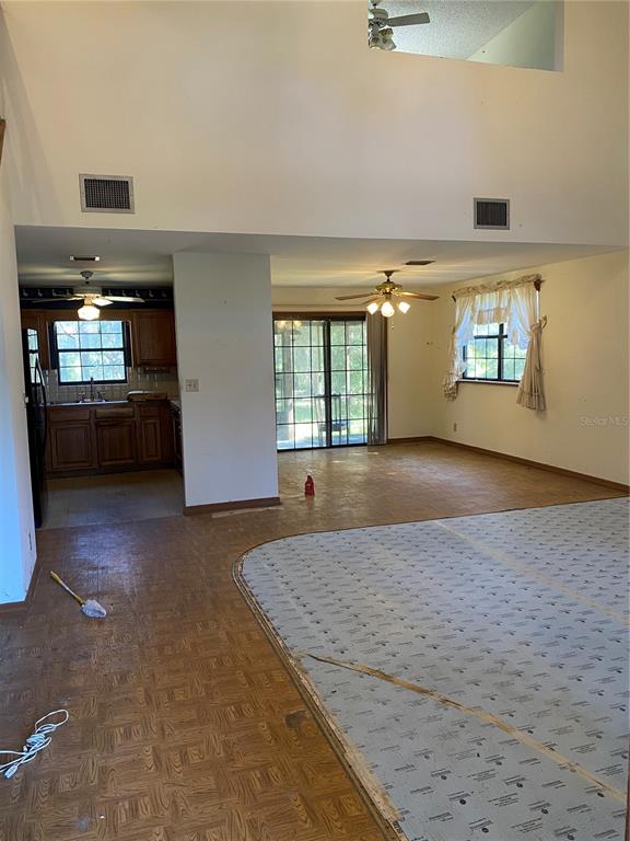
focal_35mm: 26
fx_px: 631
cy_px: 420
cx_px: 315
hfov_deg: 53.1
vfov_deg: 67.3
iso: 200
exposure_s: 1/60
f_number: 1.8
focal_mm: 4.25
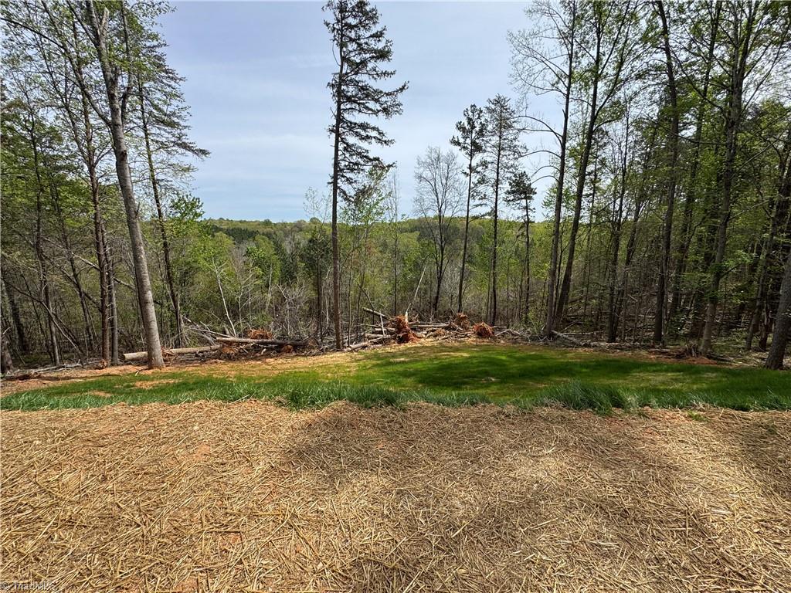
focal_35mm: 14
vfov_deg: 85.7
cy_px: 296
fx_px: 320
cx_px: 396
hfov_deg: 102.1
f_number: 2.2
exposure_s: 1/1217
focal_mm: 2.22
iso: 50
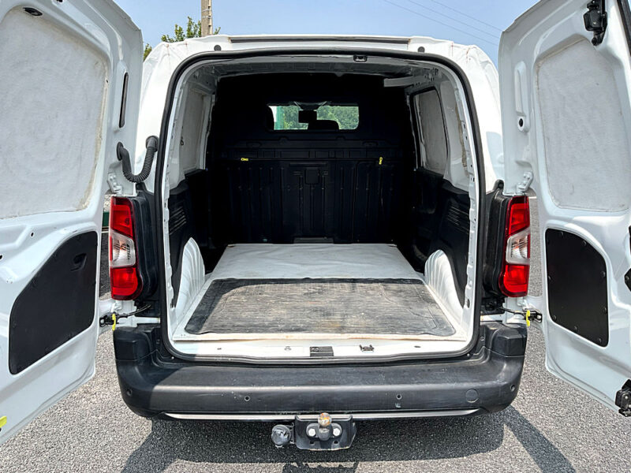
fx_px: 529
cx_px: 316
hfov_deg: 61.7
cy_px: 236
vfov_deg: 48.2
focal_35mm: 29
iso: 25
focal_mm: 3
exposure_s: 1/1195
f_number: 1.8
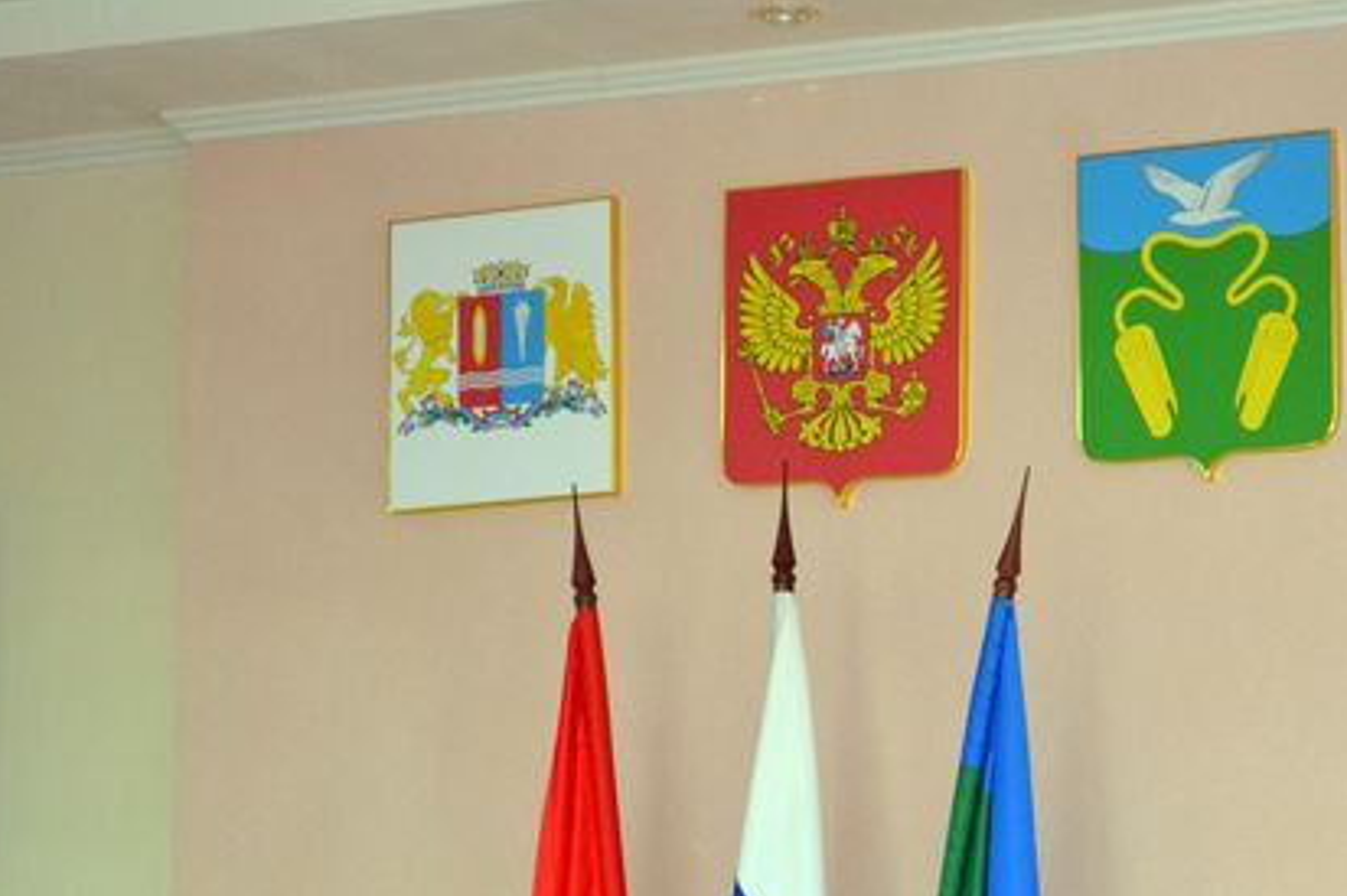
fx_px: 5042
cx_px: 954
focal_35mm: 135
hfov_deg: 15.2
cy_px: 600
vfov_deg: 10.2
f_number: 5.6
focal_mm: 55
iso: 2800
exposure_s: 1/60
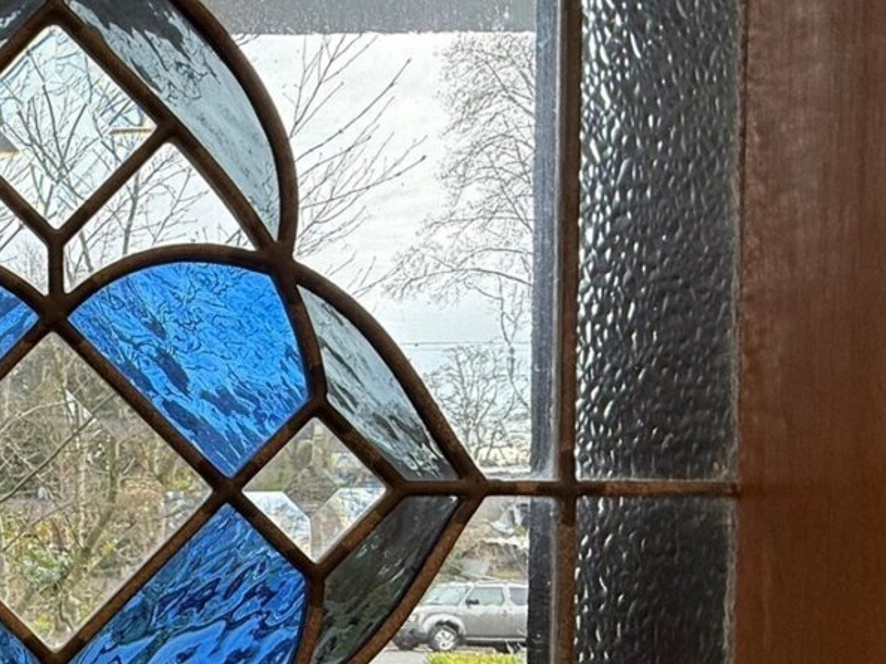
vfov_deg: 40.9
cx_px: -25
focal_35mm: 33
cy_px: 545
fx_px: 844
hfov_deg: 45.5
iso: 100
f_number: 2.2
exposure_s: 1/120
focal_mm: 2.22
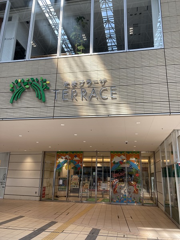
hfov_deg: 49.7
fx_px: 194
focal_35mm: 28
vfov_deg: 63.4
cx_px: 90
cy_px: 120
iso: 20
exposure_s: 1/109
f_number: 1.8
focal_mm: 3.99
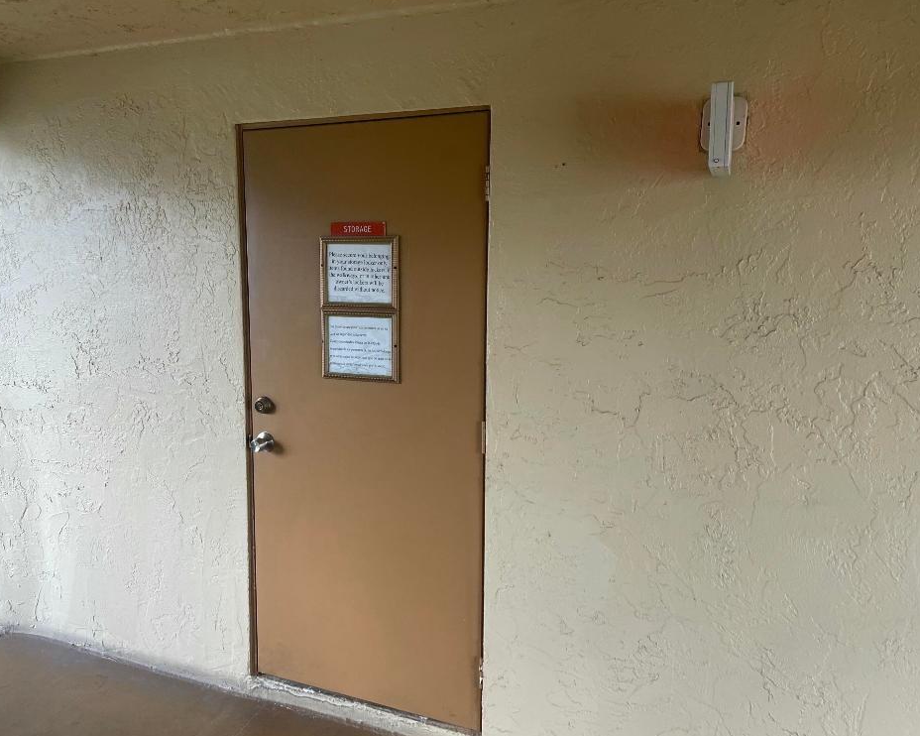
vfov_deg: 51.5
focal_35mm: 28
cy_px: 362
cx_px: 417
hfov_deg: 62.1
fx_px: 762
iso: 64
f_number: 1.6
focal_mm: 4.2
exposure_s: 1/121
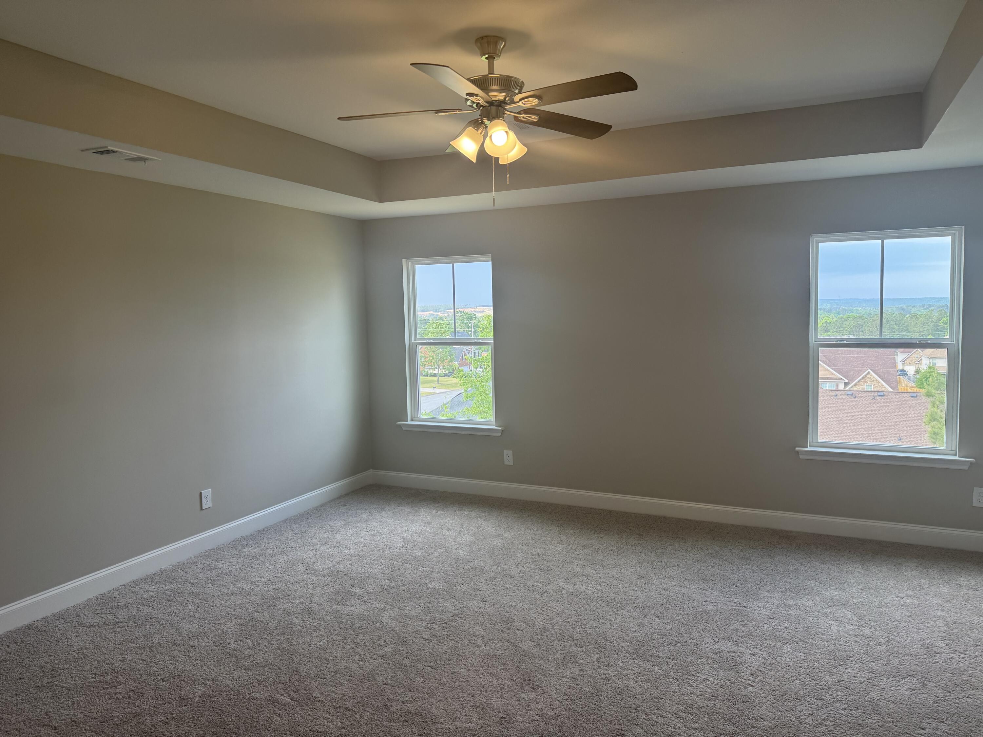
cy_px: 368
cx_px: 492
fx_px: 682
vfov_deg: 56.8
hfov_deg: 71.6
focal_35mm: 24
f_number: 1.78
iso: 100
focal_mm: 6.76
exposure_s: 1/162
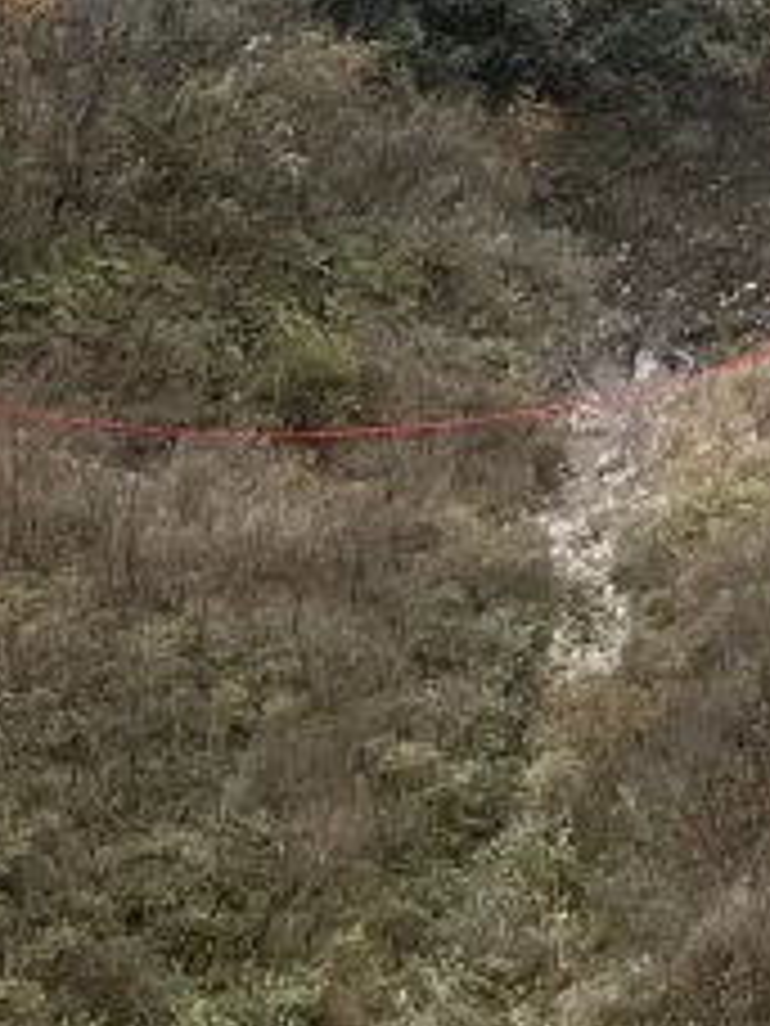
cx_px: 1472
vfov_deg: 9.5
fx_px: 4864
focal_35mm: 164
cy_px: -2030
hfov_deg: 8.6
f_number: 1.6
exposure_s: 1/1325
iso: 50
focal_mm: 5.1
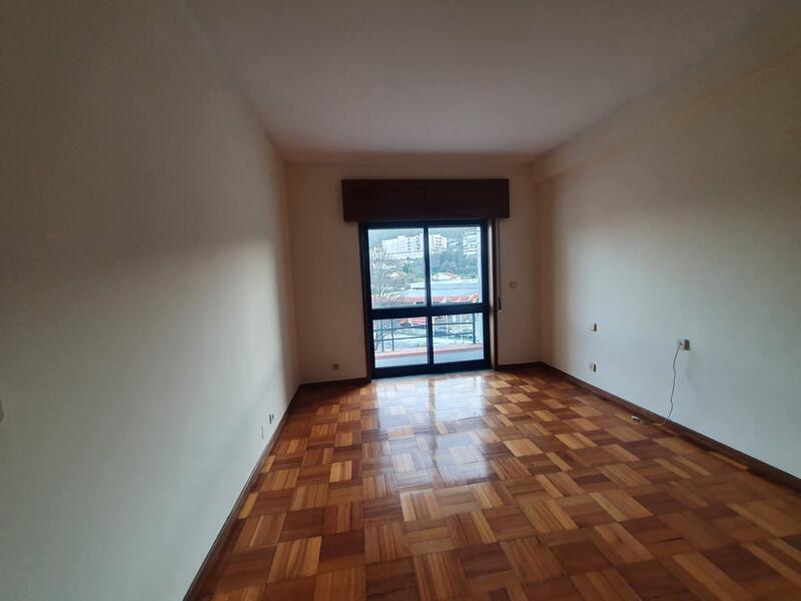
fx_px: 301
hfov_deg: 106.2
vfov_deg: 89.9
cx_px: 400
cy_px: 300
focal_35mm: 13
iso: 200
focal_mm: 1.8
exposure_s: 1/50
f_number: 2.2
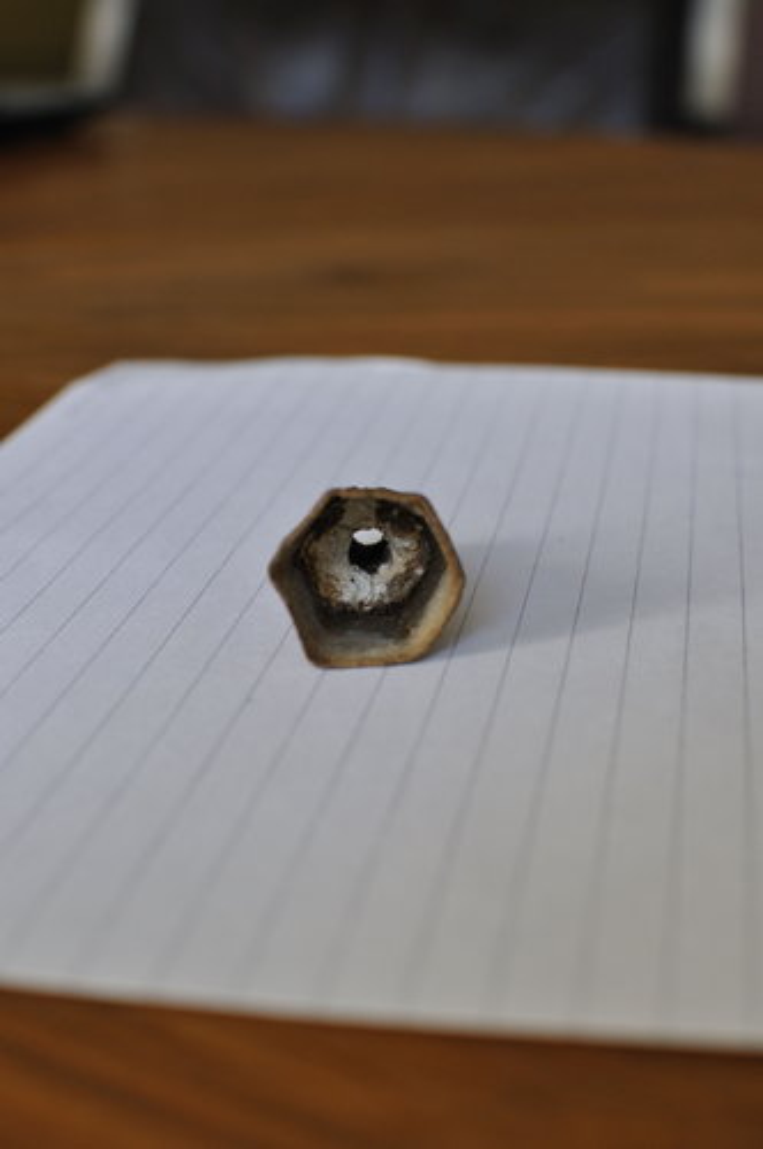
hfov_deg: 25.7
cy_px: 574
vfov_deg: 37.9
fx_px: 1674
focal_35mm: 52
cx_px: 382
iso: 400
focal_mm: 35
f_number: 5.6
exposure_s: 1/60
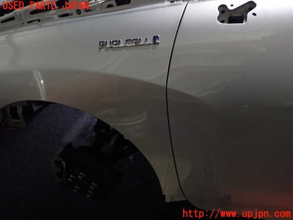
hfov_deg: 60.0
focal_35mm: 30
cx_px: 146
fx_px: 254
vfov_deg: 46.8
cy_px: 110
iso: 400
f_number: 2.3
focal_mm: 5.4
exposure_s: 1/30
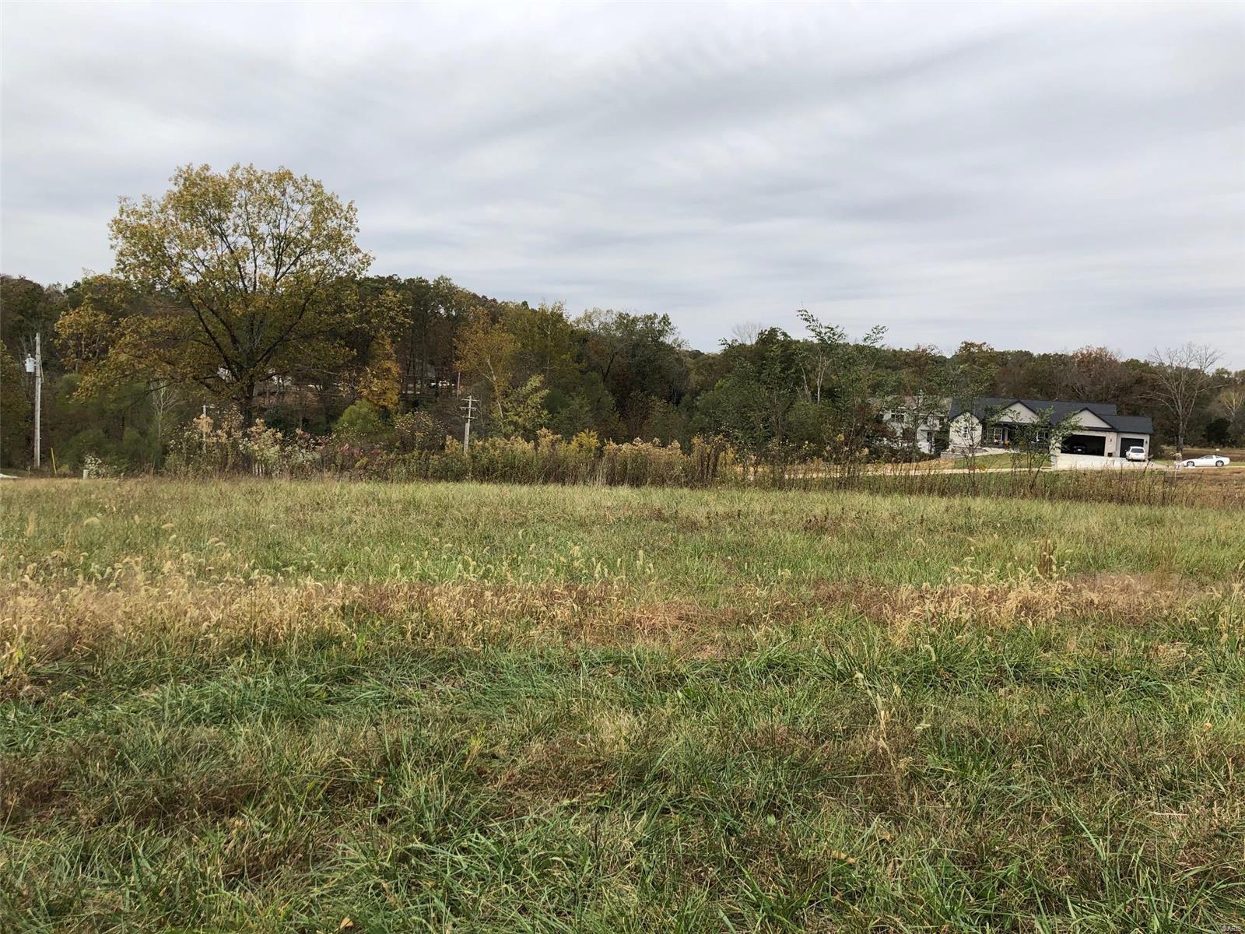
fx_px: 1007
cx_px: 622
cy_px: 467
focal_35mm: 28
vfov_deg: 49.7
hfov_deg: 63.4
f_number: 1.8
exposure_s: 1/1279
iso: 20
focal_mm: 4
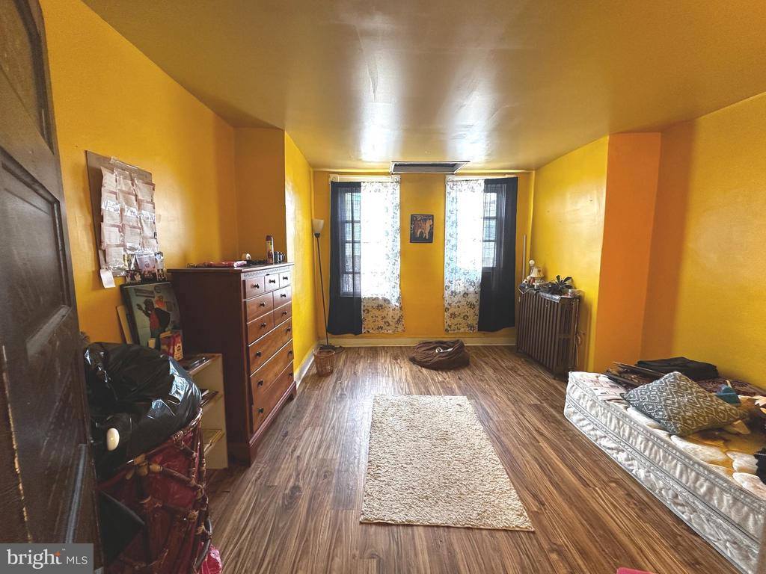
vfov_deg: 85.7
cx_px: 383
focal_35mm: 14
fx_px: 310
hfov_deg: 102.1
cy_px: 287
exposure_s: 1/60
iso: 200
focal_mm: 2.22
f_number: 2.2
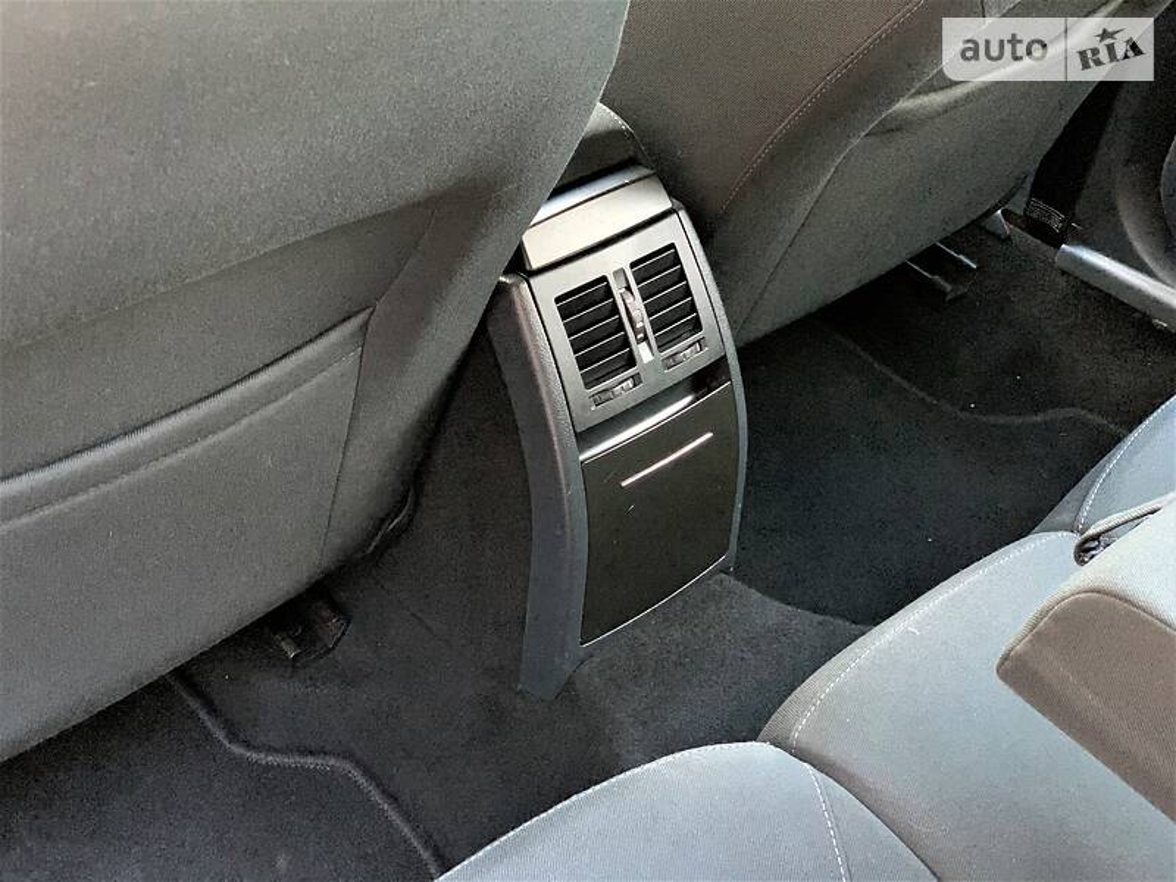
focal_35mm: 52
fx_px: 1767
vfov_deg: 28.0
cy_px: 441
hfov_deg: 36.8
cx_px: 588
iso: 1000
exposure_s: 1/30
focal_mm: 6
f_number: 2.4
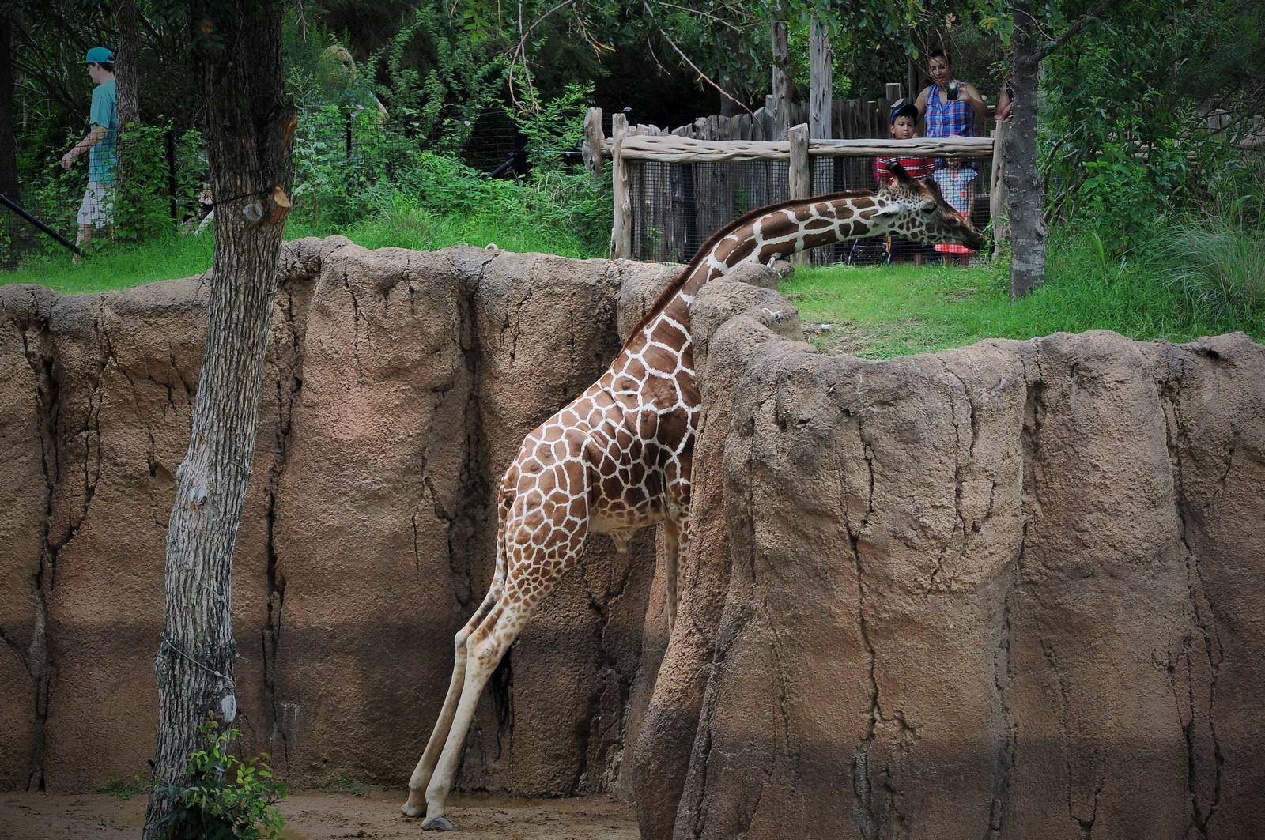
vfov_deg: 11.1
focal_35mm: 123
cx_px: 632
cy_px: 420
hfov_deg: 16.7
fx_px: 4317
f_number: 9
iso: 400
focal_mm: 82
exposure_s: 1/125
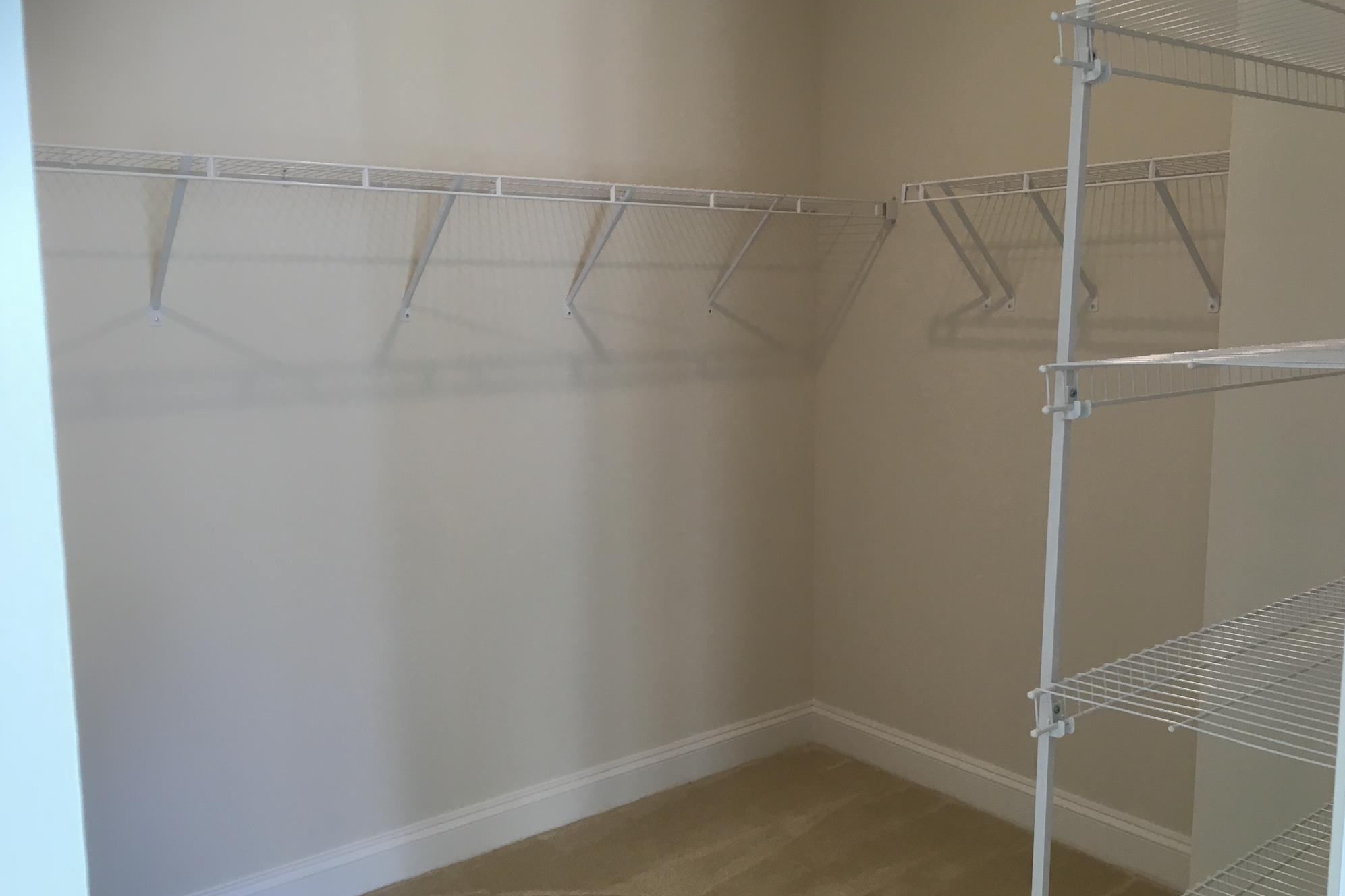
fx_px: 1158
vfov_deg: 42.3
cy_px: 468
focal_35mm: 31
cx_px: 680
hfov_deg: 60.3
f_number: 2.2
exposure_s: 1/30
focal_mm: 4.15
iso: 32
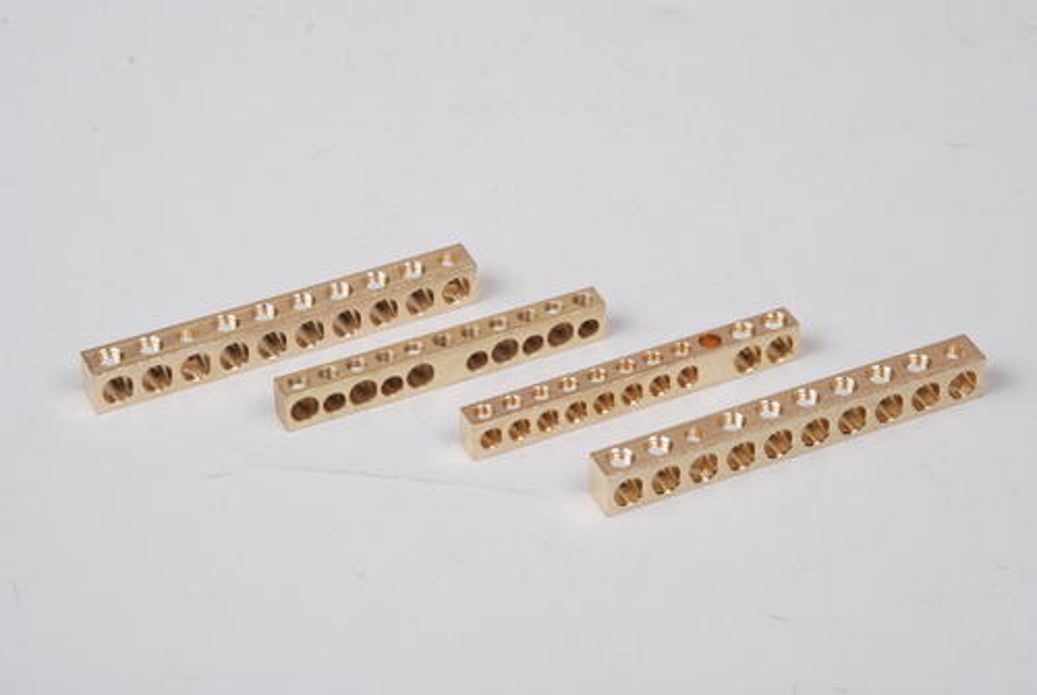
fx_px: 3894
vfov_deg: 10.2
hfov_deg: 15.2
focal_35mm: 135
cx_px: 518
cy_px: 348
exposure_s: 1/125
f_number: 18
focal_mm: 90
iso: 100
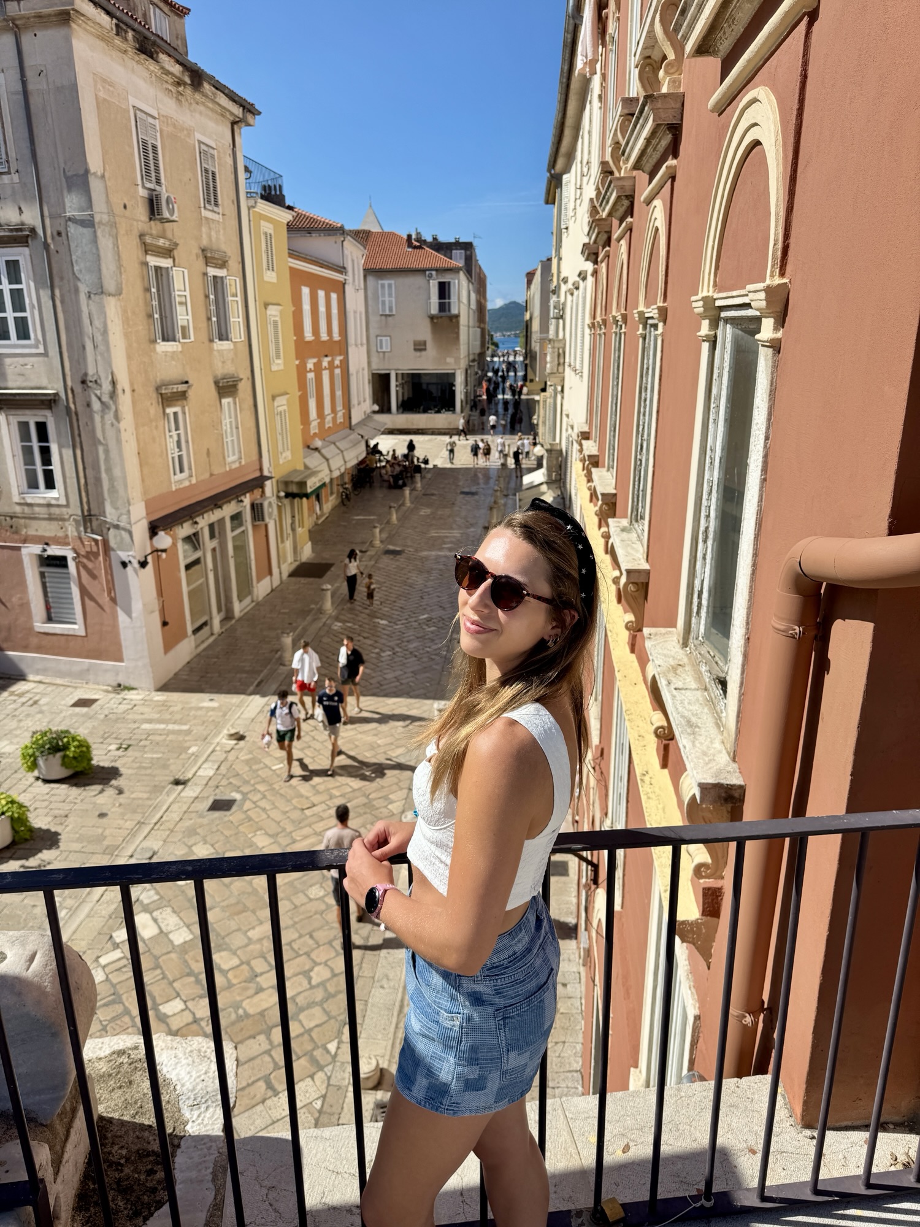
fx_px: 850
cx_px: 460
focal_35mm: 24
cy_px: 614
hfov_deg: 56.8
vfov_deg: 71.6
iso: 80
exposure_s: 1/5348
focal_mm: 6.76
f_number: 1.78
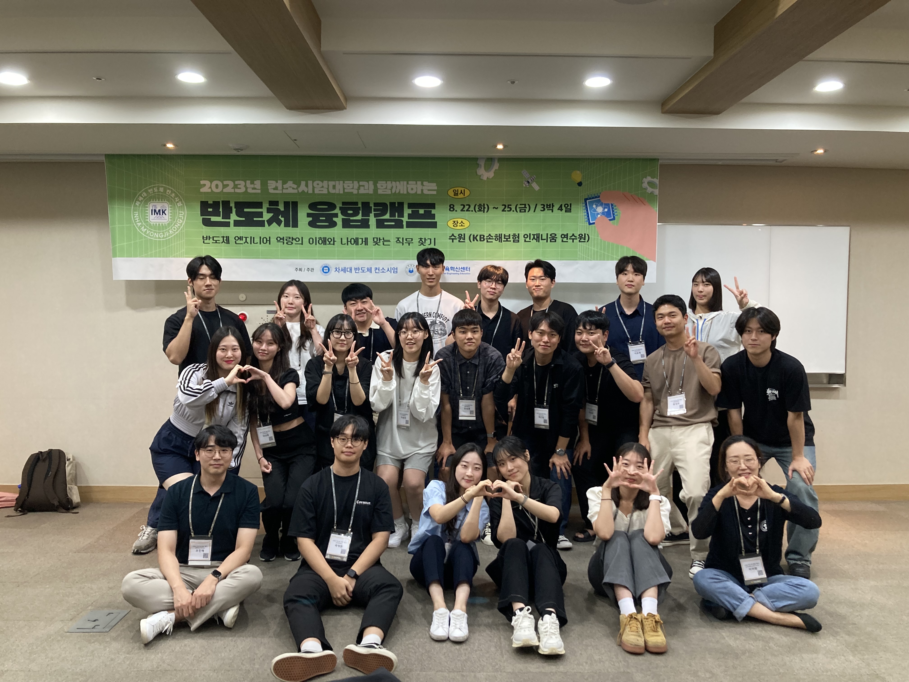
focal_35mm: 28
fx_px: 735
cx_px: 454
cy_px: 341
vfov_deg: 49.7
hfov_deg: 63.4
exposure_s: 1/60
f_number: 1.8
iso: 200
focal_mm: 3.99
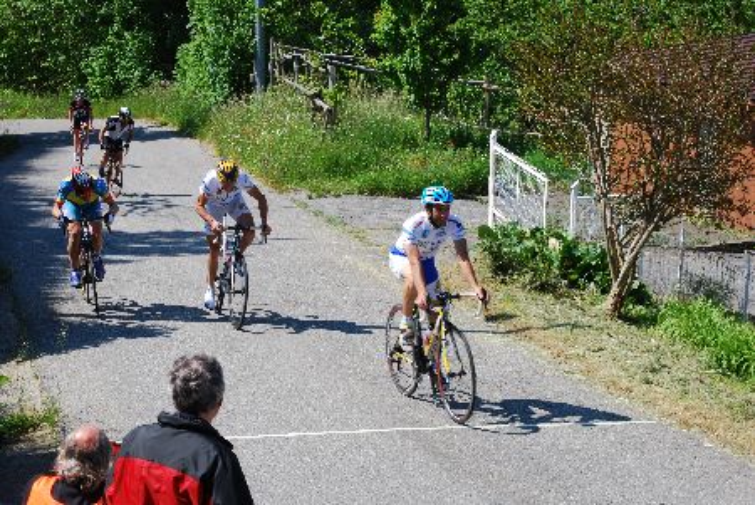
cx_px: 378
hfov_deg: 24.6
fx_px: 1732
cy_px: 252
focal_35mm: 82
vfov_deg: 16.6
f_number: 10
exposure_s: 1/125
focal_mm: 55
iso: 100
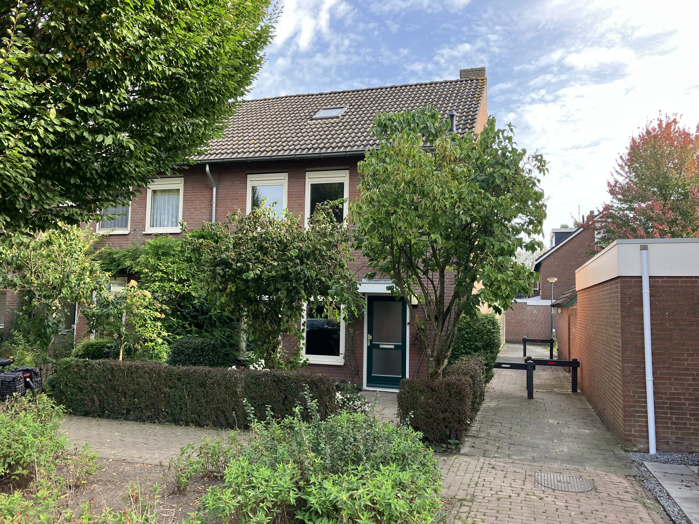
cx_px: 350
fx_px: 565
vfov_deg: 49.7
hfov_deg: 63.4
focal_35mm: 28
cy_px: 262
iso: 32
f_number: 1.8
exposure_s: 1/207
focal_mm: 3.99
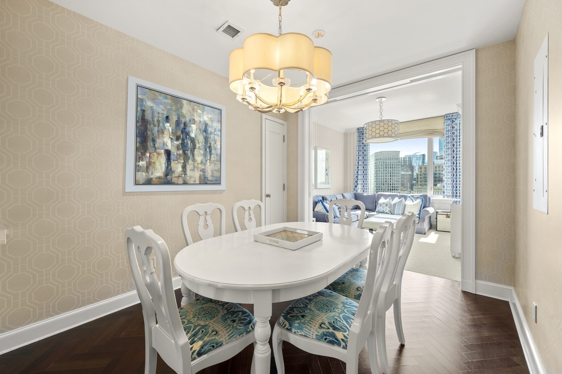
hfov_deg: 100.4
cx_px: 281
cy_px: 187
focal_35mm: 15
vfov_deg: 77.3
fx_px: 234
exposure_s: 1/25
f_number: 9
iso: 500
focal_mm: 15
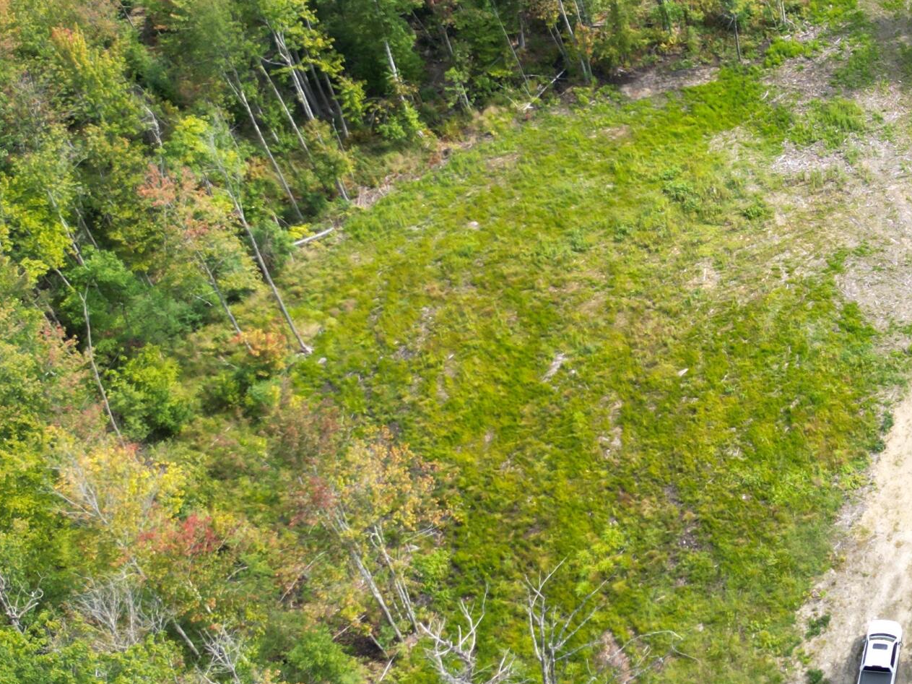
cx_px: 1008
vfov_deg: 25.7
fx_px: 1502
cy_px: 338
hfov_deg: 30.2
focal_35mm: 57
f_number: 1.7
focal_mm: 6.72
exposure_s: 1/1000
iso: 100
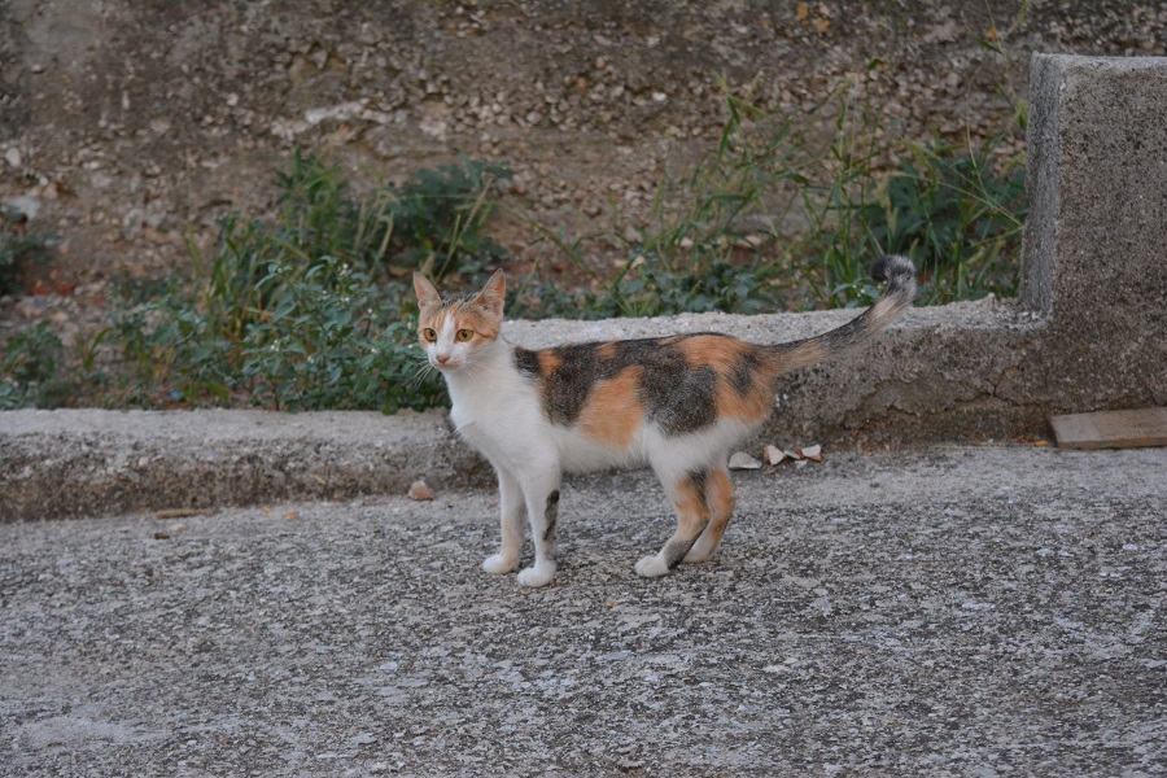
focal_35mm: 82
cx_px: 584
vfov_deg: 16.6
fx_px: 2674
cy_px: 389
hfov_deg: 24.6
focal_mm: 55
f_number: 5.6
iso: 1600
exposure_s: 1/80
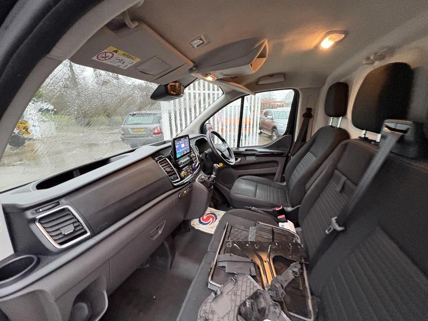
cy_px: 160
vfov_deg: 85.7
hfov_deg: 102.1
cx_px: 214
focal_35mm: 14
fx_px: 173
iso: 500
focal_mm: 2.22
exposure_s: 1/60
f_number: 2.2
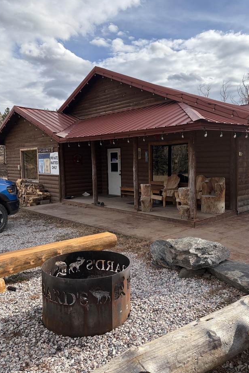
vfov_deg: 65.5
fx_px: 290
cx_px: 139
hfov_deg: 46.3
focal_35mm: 28
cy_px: 182
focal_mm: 5.96
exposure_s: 1/2639
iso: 50
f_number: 1.6
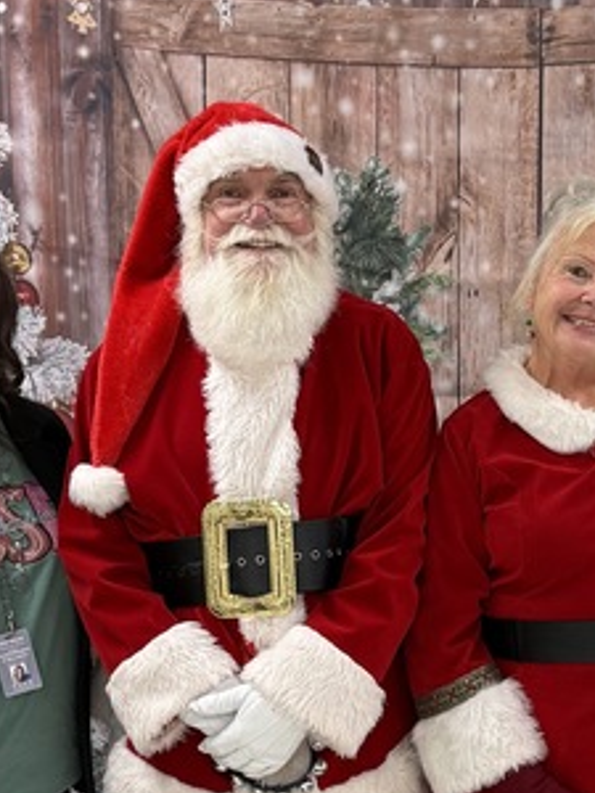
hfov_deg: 17.7
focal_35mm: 82
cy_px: 494
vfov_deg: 23.8
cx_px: 561
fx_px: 1879
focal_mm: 6.76
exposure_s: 1/60
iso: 160
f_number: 1.78
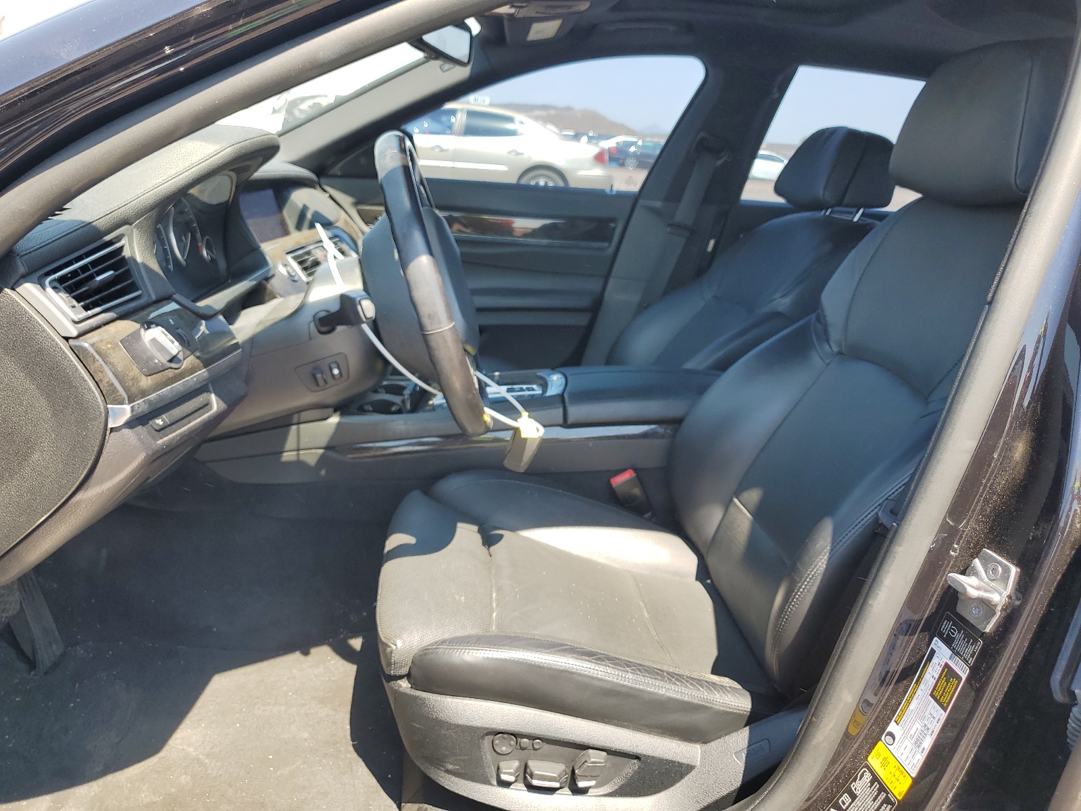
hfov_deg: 67.3
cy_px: 406
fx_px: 812
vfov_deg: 53.1
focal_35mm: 26
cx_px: 540
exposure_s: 1/435
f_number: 1.5
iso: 50
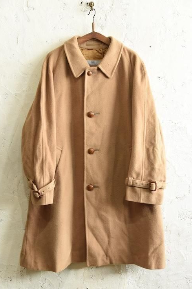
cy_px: 142
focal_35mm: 41
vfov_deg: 47.4
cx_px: 94
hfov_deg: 32.6
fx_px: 328
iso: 1250
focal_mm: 40
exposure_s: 1/80
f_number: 5.6
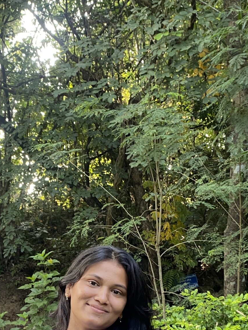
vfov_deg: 32.0
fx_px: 554
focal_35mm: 58
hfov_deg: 24.8
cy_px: 281
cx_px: 52
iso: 125
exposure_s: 1/70
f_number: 1.8
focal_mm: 4.25
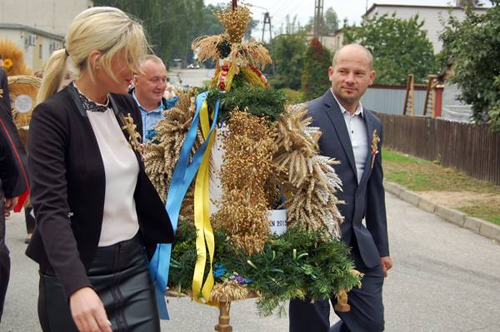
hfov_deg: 38.9
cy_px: 166
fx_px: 708
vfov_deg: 26.4
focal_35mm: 51
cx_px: 250
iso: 200
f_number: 6.3
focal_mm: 34
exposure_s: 1/160
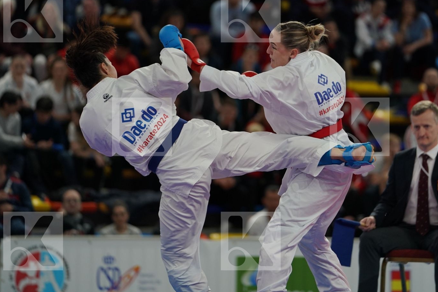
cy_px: 127
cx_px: 251
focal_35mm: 264
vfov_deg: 5.2
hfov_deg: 7.8
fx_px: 3211
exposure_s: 1/1000
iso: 1250
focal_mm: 200
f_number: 2.8
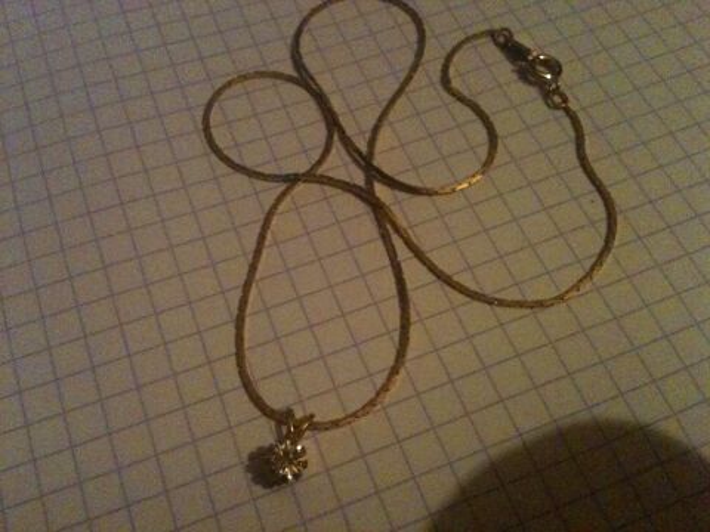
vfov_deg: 40.7
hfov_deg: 52.6
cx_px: 355
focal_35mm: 35
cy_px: 266
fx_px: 718
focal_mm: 3.85
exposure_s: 1/10
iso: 800
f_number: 2.8
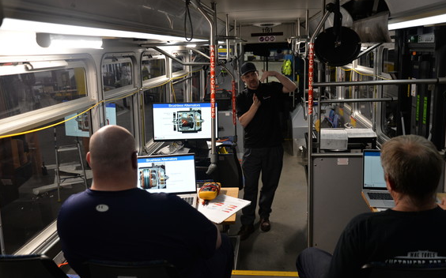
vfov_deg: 36.2
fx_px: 425
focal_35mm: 35
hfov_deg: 55.3
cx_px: 223
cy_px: 140
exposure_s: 1/60
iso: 640
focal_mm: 34
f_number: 4
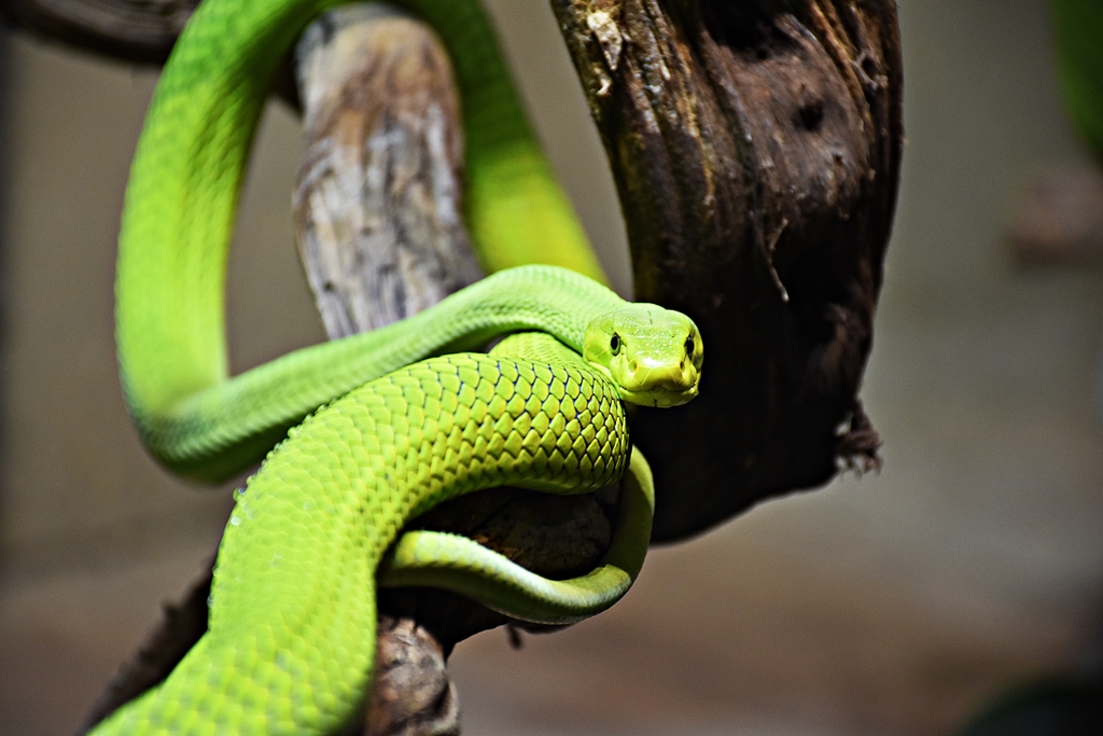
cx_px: 552
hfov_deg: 10.5
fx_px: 5975
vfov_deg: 7.0
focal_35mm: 195
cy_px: 368
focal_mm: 130
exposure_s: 1/125
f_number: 5.6
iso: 1250
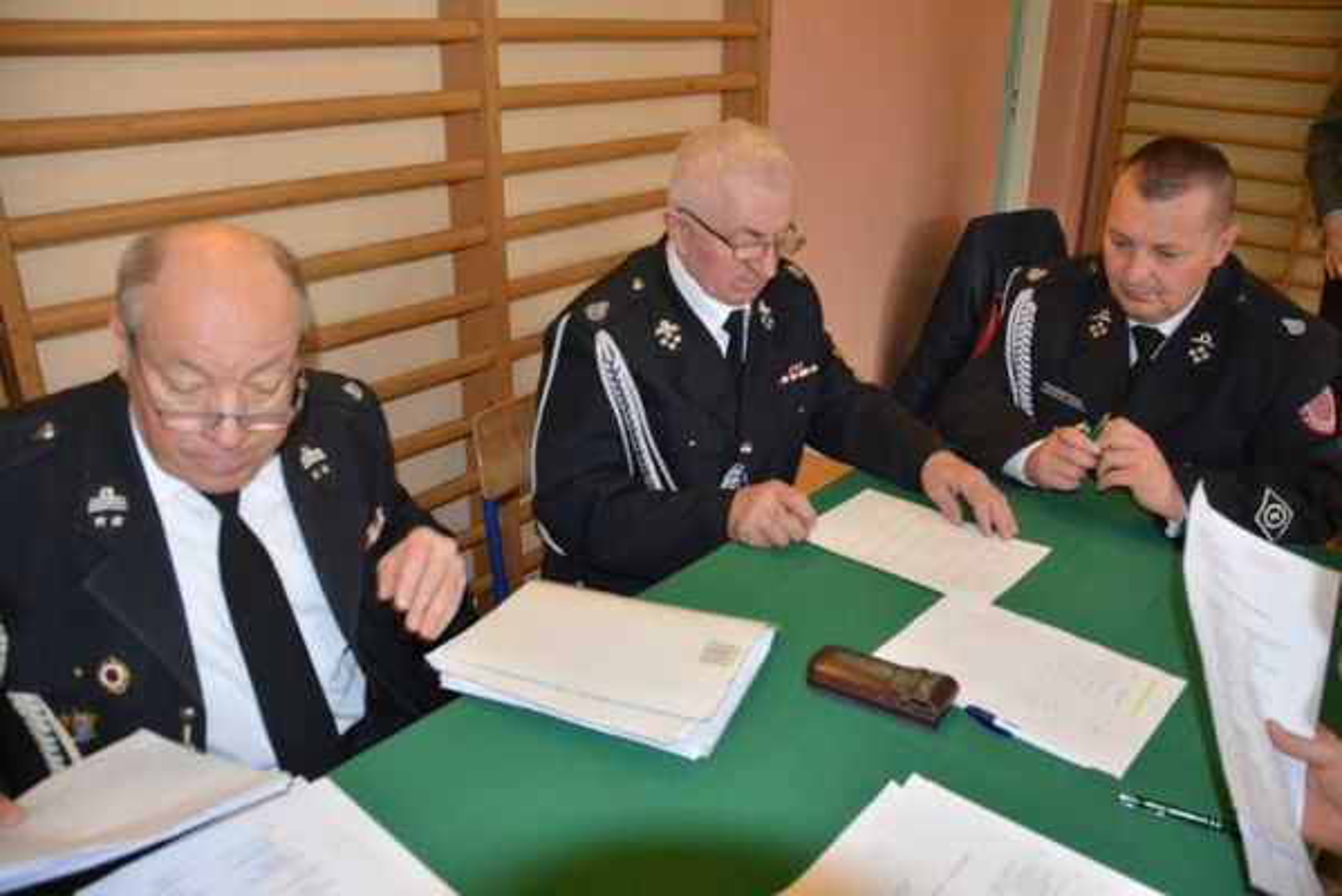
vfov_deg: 48.0
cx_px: 671
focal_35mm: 27
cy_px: 448
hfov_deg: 67.4
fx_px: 1007
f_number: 3.5
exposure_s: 1/60
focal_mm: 18
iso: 450
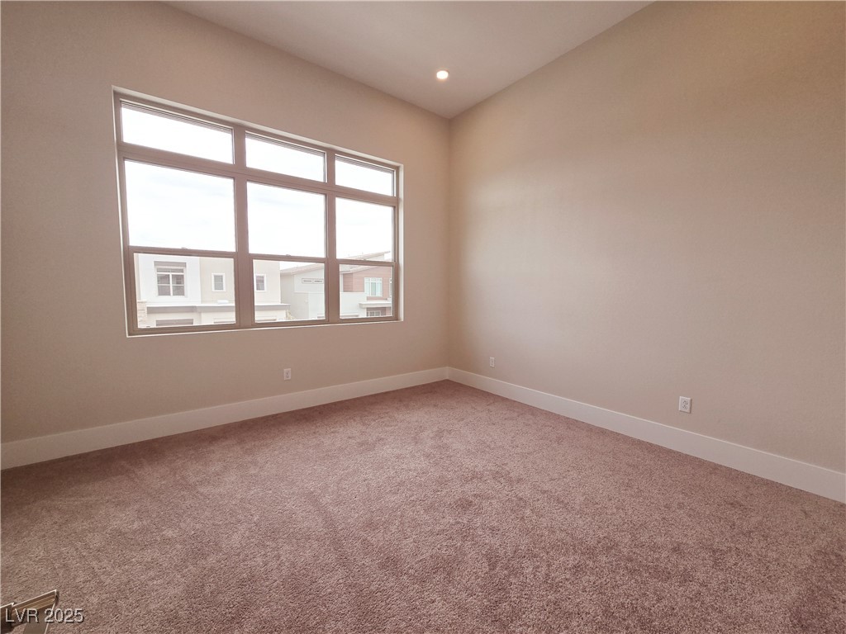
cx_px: 423
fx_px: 318
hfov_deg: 106.2
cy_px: 317
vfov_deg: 89.9
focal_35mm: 13
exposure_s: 1/338
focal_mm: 2.2
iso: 50
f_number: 2.2
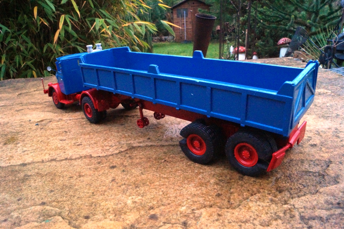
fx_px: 258
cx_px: 172
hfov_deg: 67.4
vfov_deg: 47.9
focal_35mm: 27
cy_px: 114
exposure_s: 1/20
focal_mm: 18
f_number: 22
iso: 3200
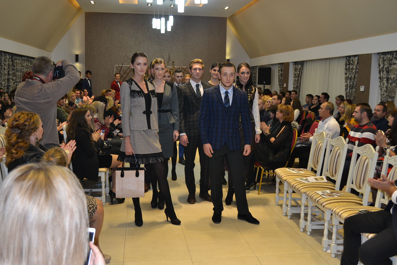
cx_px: 198
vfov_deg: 40.0
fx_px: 364
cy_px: 132
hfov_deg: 57.2
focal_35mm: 33
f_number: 4
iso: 560
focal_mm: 22
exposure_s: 1/60
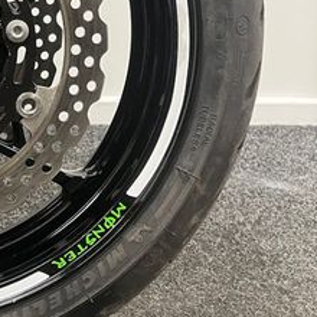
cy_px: 24
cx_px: -107
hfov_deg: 22.7
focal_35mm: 67
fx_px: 694
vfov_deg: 24.9
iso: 400
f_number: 1.6
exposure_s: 1/50
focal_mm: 5.1
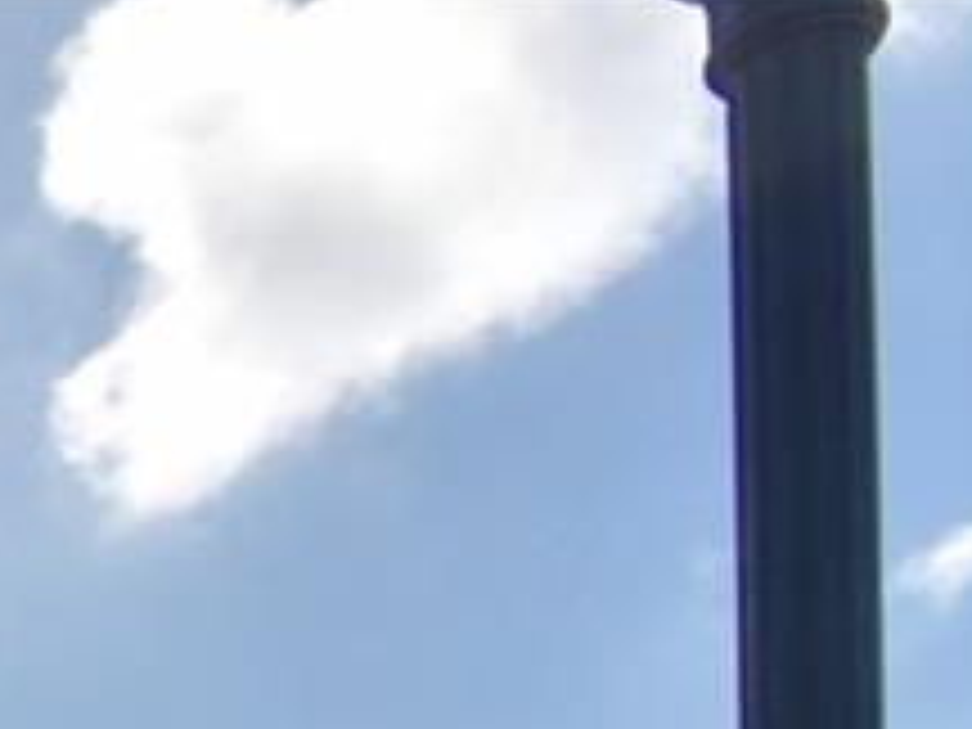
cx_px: -1773
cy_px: 2380
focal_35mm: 107
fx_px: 3005
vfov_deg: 9.6
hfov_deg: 11.9
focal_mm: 10
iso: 100
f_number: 9
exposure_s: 1/250
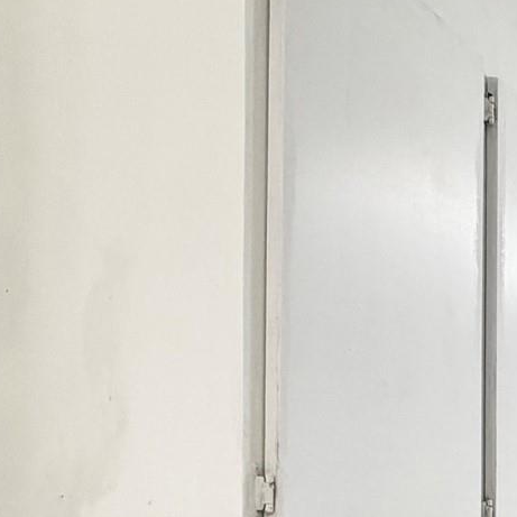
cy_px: 546
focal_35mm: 55
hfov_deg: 19.8
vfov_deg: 28.6
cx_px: 990
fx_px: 929
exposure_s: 1/120
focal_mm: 2.22
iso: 320
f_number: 2.2
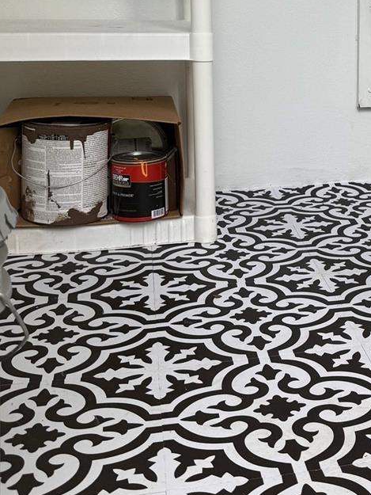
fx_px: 843
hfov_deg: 23.5
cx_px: 392
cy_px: 97
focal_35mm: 59
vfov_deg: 31.8
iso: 64
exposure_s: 1/121
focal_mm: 6.76
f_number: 1.78
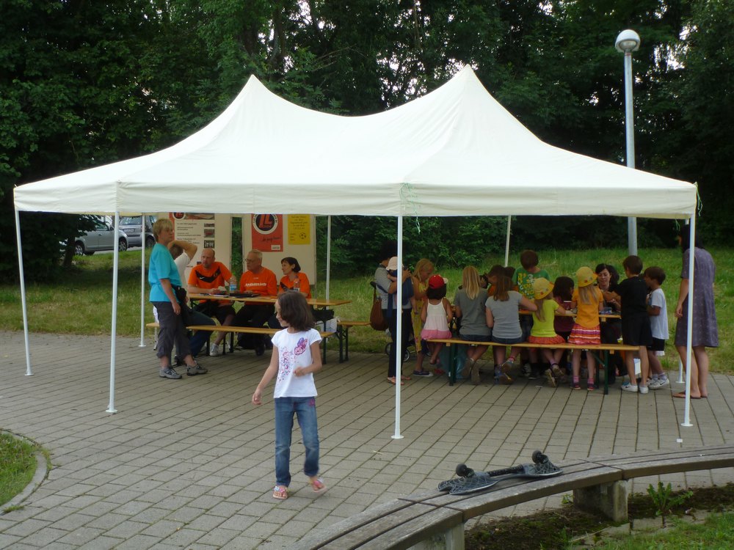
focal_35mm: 41
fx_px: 869
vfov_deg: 35.1
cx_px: 367
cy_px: 275
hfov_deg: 45.8
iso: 100
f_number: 3.9
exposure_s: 1/100
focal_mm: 7.4
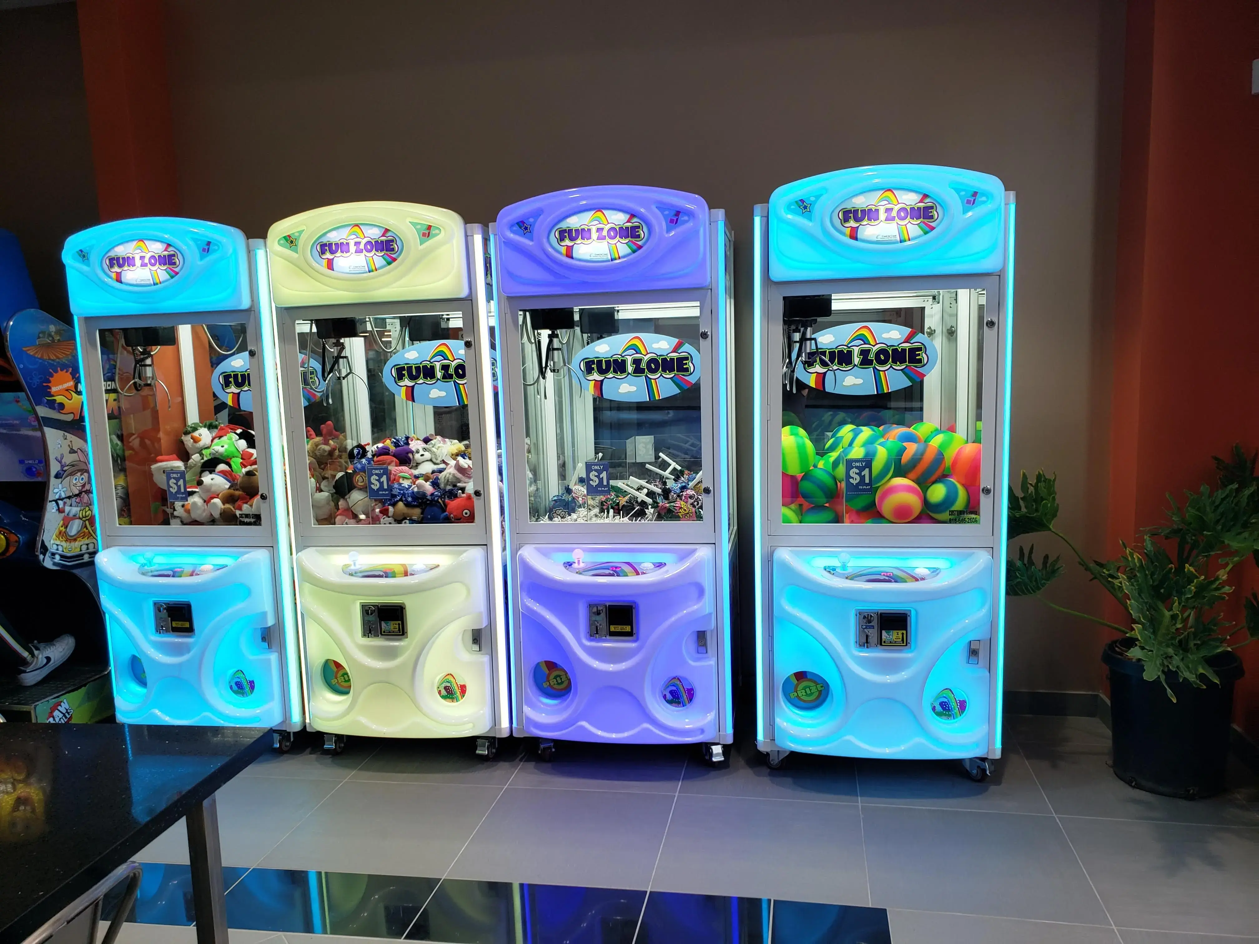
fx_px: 946
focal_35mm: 26
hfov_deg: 67.3
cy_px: 472
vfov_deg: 53.1
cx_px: 630
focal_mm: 4.3
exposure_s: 1/120
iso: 100
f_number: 2.4
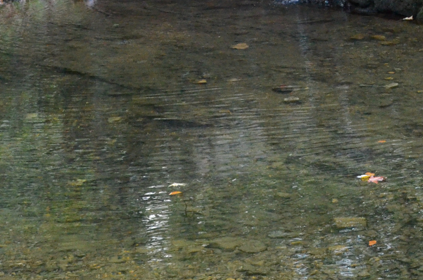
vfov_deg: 11.5
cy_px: -78
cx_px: 571
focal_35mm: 116
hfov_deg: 16.6
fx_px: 1360
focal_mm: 22
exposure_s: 1/60
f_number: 6.3
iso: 3200
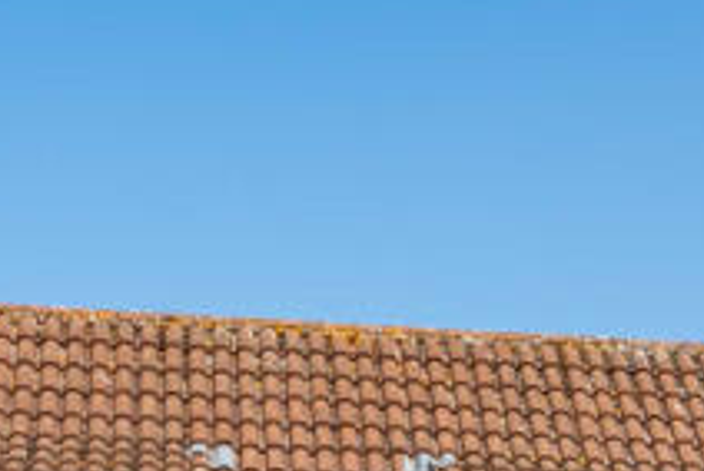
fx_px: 3309
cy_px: 1065
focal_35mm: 169
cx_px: 807
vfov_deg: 7.7
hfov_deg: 11.9
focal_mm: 35
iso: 80
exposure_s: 1/160
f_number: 5
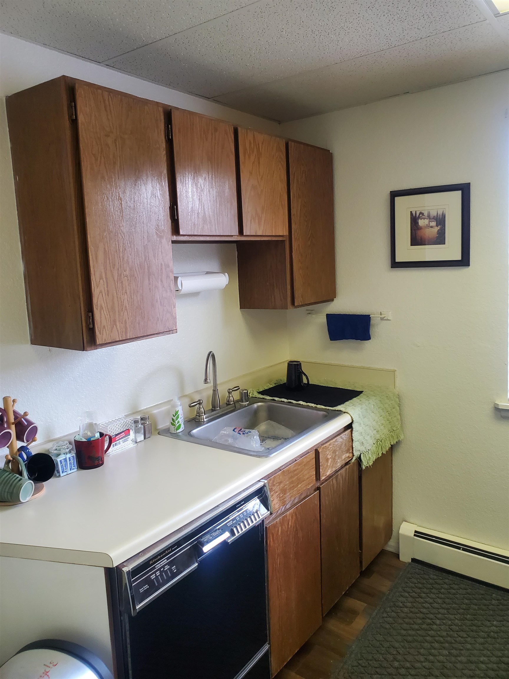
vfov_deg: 67.3
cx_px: 254
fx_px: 510
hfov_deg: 53.1
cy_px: 340
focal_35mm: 26
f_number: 2.4
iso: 250
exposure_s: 1/60
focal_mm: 4.3
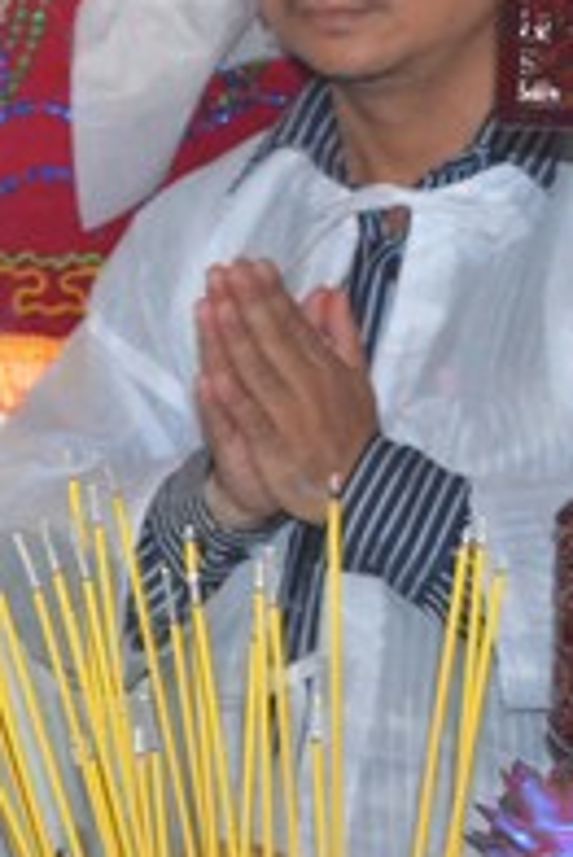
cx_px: -468
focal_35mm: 174
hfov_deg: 7.7
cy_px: 15
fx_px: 4138
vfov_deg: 11.7
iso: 640
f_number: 4.5
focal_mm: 35
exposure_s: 1/60
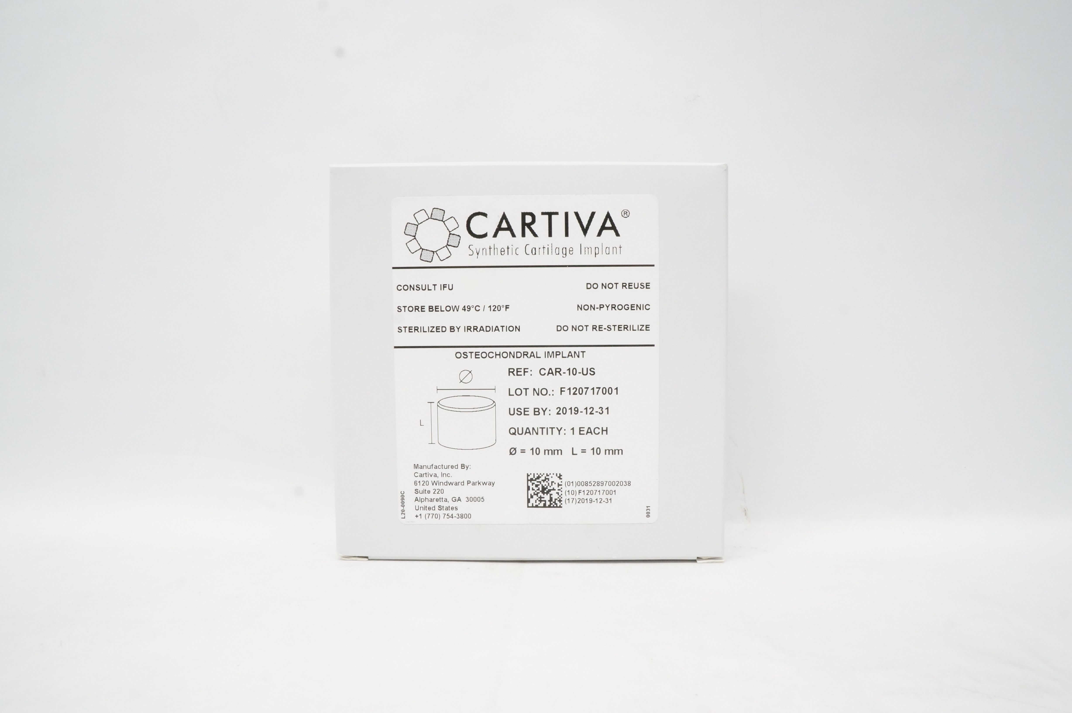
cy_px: 356
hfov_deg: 67.4
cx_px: 536
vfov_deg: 47.8
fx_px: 803
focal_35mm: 27
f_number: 14
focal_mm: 18
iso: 1600
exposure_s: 1/25
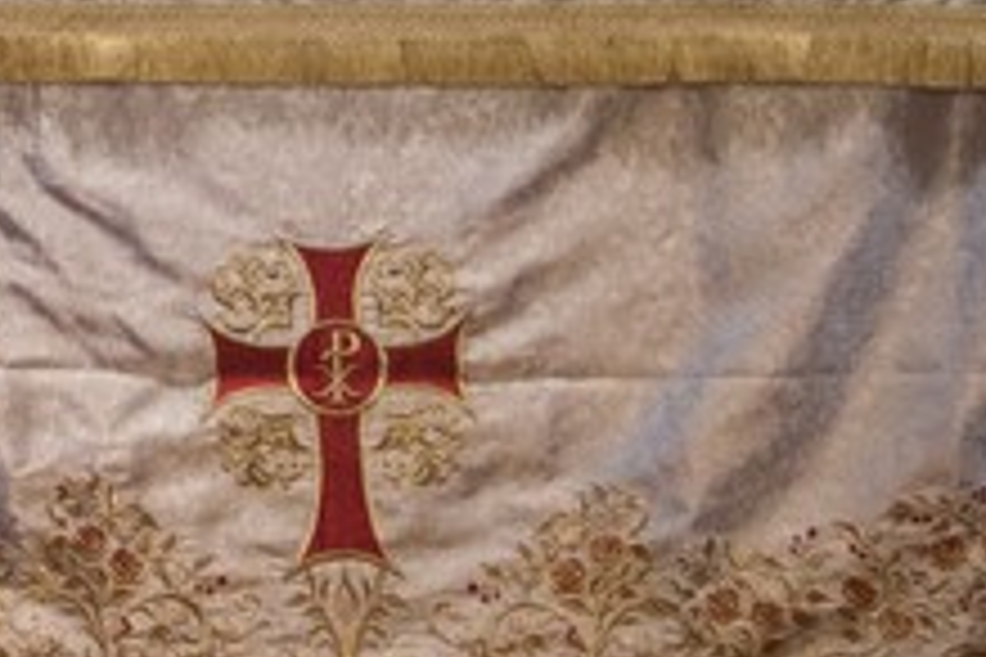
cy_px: -1040
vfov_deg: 3.5
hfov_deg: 5.4
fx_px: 10434
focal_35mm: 381
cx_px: -507
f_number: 4.5
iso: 2500
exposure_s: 1/40
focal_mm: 58
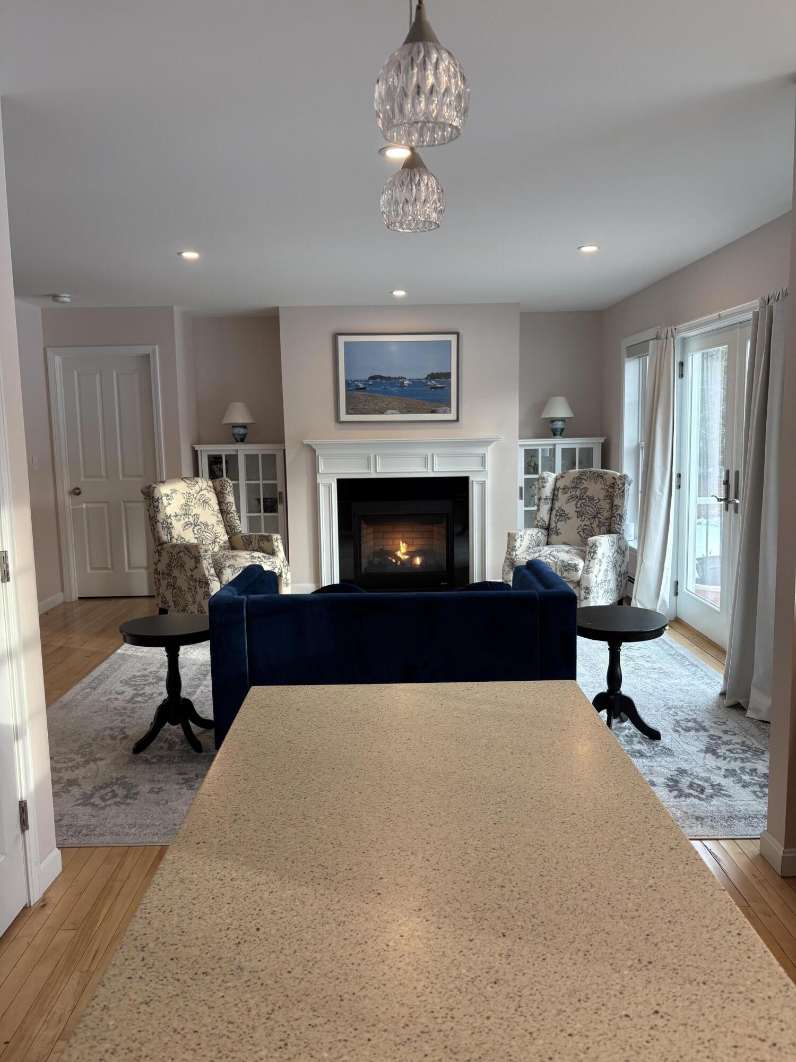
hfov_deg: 53.1
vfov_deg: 67.3
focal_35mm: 26
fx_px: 797
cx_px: 398
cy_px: 531
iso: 64
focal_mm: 5.96
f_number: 1.6
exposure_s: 1/60
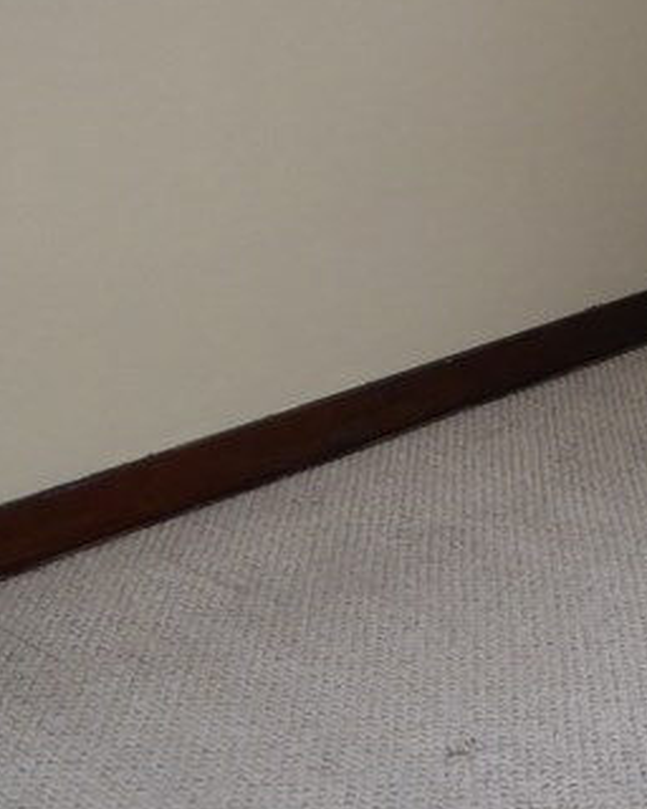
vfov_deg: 24.1
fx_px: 1795
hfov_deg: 18.3
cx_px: 948
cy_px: -35
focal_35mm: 75
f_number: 3.3
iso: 200
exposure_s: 1/60
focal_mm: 4.3
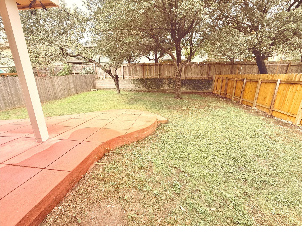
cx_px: 151
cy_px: 113
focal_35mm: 14
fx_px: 122
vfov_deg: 85.7
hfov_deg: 102.1
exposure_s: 1/168
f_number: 2.2
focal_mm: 2.22
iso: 50
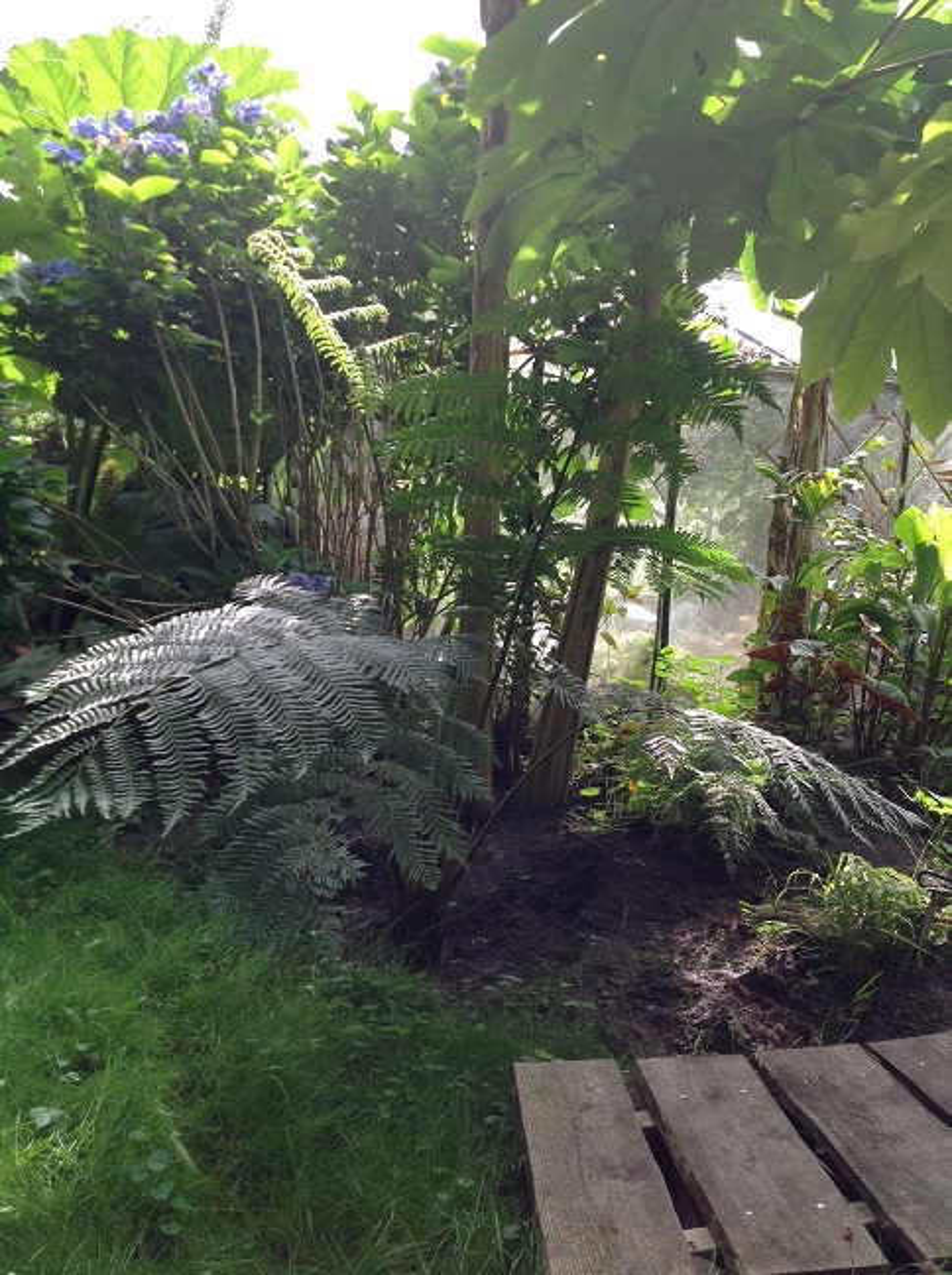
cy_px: 638
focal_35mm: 35
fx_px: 1287
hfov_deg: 40.6
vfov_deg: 52.7
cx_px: 476
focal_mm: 4.28
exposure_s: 1/144
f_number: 2.4
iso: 50
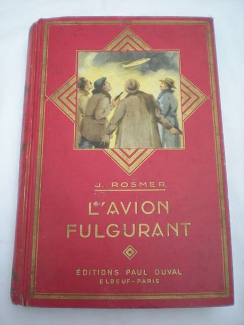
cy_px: 162
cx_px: 122
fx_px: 357
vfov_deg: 49.0
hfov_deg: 37.7
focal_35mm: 38
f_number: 3.1
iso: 74
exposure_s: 1/57.2
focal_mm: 6.3
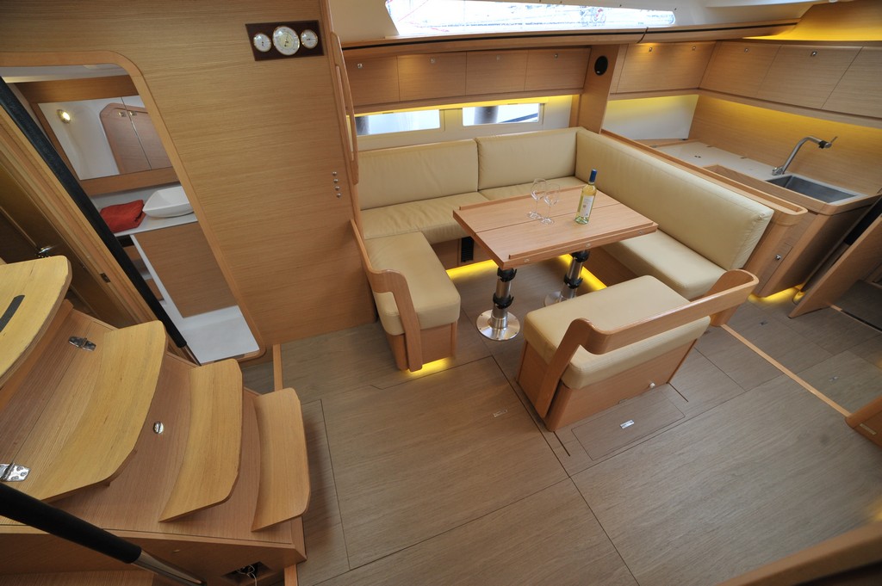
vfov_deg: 81.1
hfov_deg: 104.3
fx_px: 343
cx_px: 441
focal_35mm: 14
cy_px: 293
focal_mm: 14
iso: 800
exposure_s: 1/100
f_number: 5.6
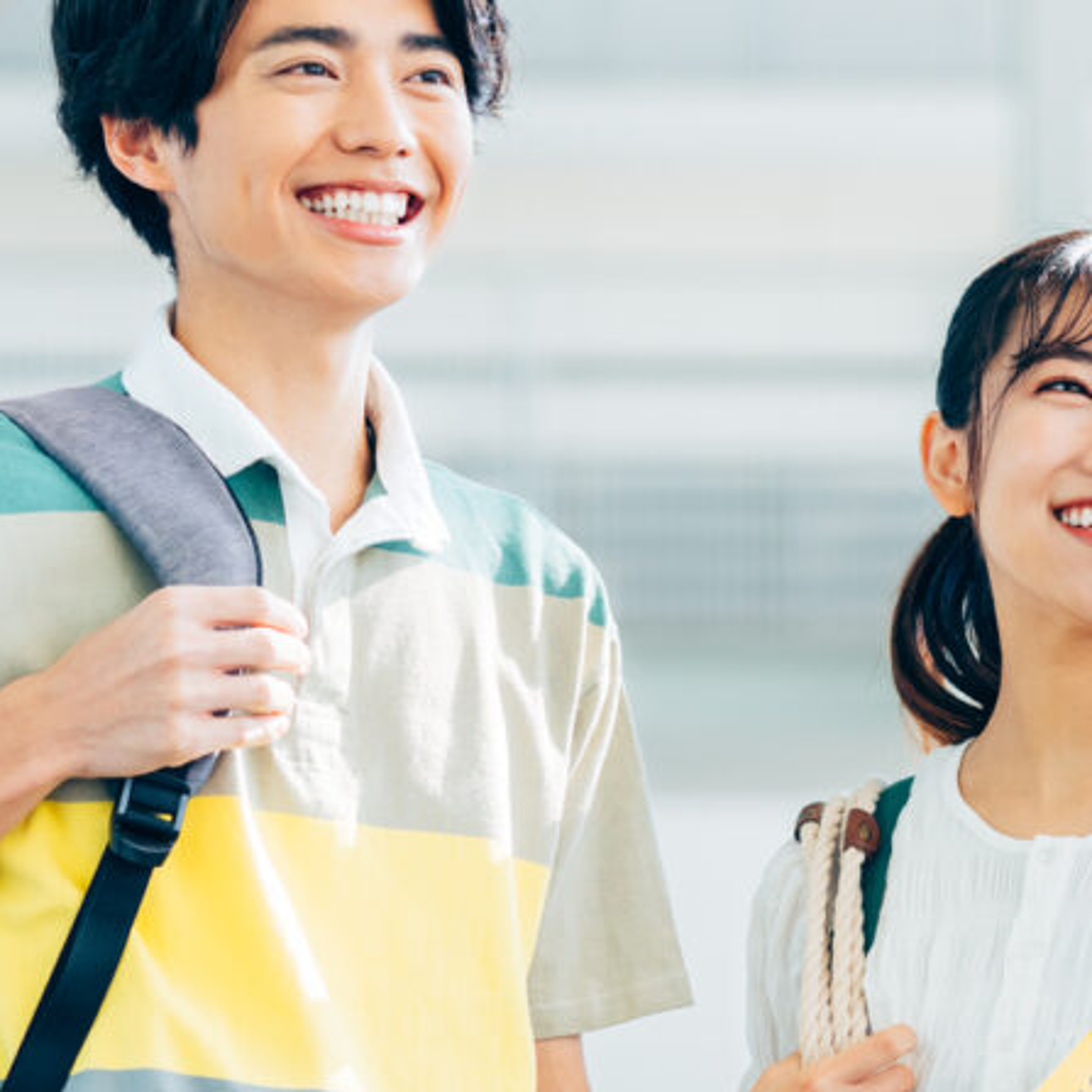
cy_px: 801
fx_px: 8851
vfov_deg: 7.1
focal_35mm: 248
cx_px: 1053
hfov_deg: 7.0
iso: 400
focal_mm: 85
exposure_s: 1/500
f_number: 2.5
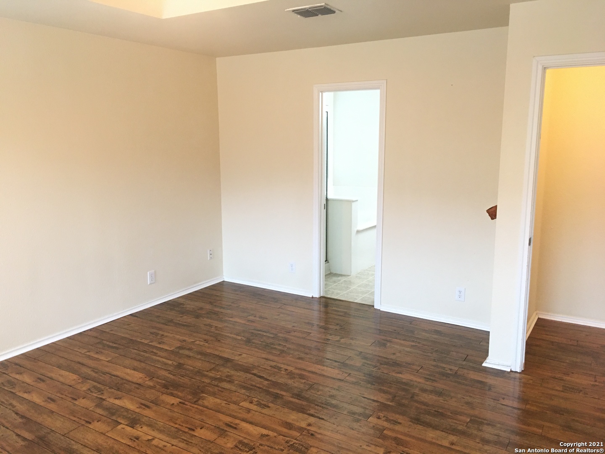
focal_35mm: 29
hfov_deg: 61.7
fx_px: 507
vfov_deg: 48.2
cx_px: 302
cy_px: 227
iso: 64
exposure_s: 1/15
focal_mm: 4.15
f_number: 2.2
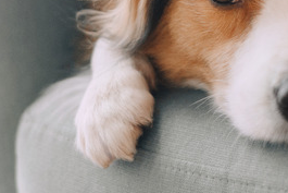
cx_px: 203
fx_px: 1177
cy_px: -12
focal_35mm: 147
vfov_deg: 9.3
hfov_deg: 13.9
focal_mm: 50
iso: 1600
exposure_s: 1/400
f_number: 2
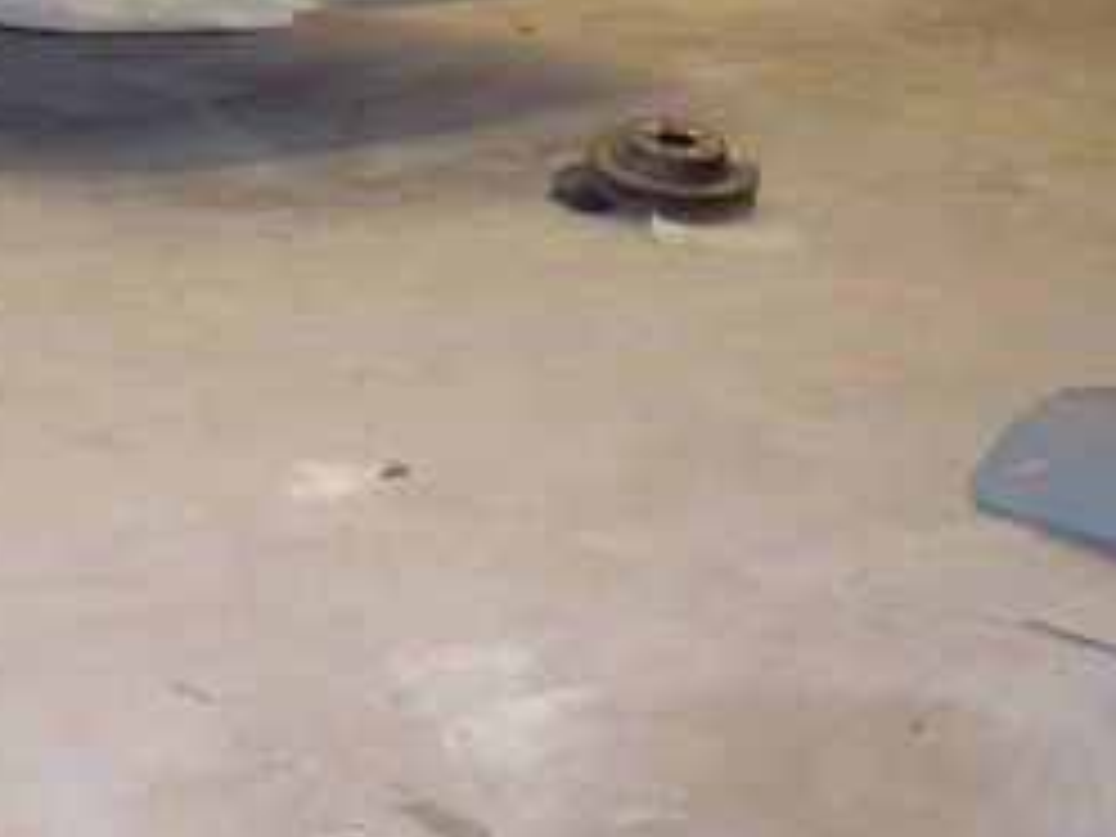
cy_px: -153
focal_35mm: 98
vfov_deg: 14.6
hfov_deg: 19.4
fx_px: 3159
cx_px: -32
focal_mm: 6.3
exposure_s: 1/45
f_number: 2.8
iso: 160
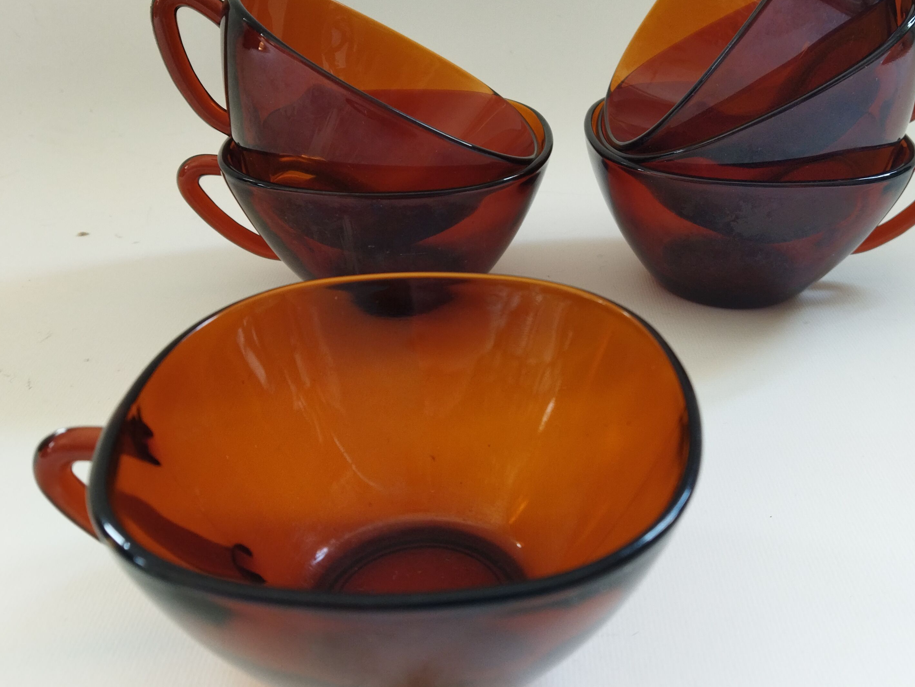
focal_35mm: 38
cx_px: 521
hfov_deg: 48.8
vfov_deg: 37.6
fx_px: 1005
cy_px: 291
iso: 147
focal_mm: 4.71
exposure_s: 1/50
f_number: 1.79
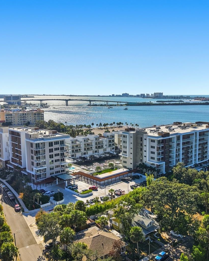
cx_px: 126
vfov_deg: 50.3
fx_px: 278
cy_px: 134
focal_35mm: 36
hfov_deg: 41.0
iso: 100
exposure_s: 1/100
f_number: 1.8
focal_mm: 8.7
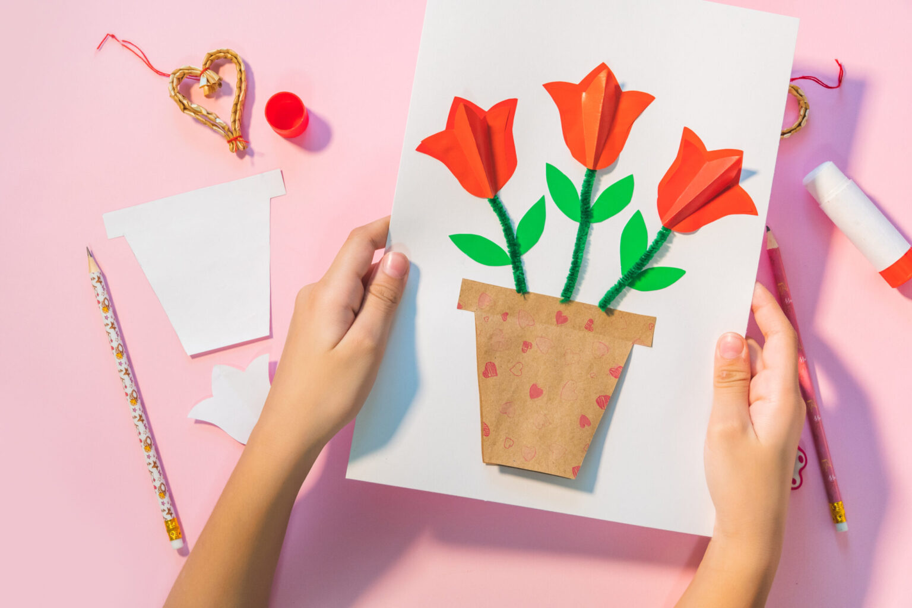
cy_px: 304
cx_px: 456
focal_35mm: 46
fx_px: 1165
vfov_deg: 29.2
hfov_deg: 42.7
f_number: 5.6
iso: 640
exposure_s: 1/125
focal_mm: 31
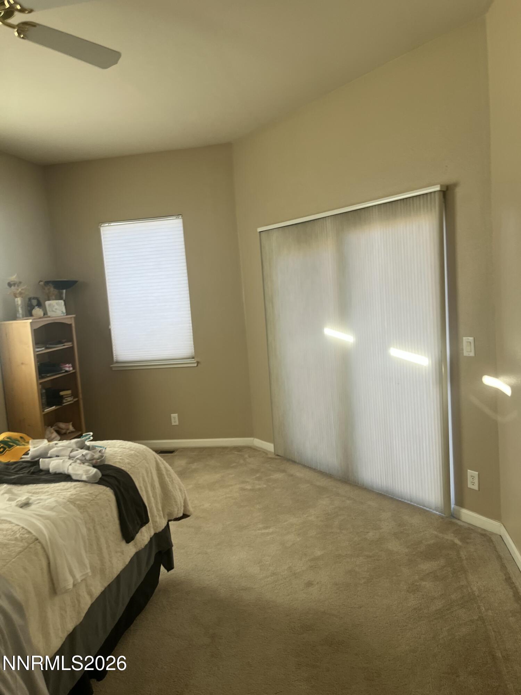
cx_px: 260
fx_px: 522
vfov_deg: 67.3
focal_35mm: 26
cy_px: 348
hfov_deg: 53.1
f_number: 1.6
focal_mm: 5.1
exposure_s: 1/122
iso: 64
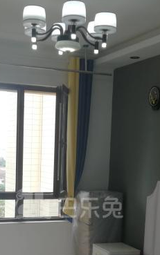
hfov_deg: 21.0
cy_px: 200
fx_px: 432
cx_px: 68
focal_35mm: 62
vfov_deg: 32.2
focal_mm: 3.95
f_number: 1.8
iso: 50
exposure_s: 1/140
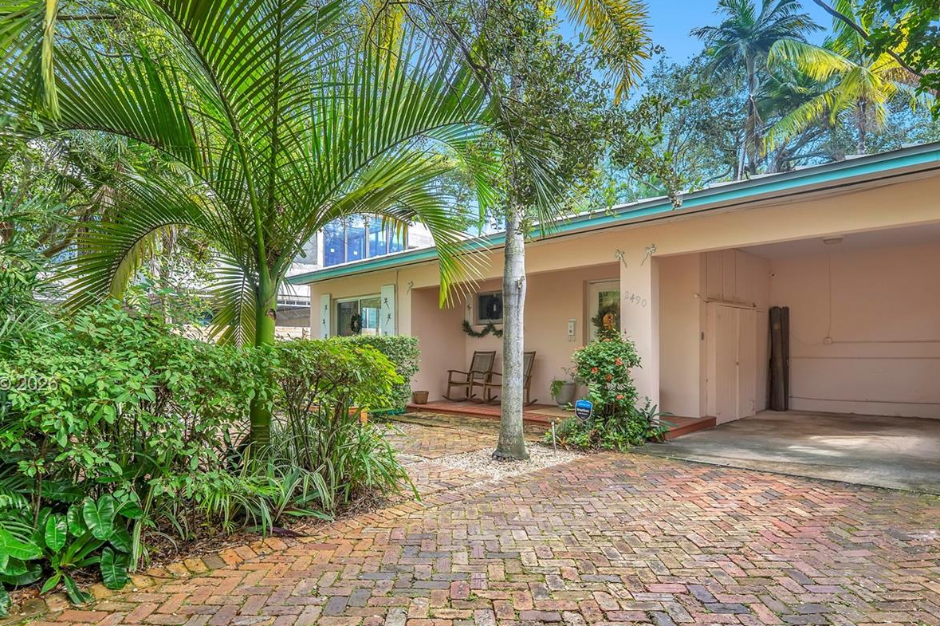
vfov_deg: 63.7
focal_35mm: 19
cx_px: 448
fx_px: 496
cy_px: 385
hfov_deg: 86.9
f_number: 4
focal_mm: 14
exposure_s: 1/160
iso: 160
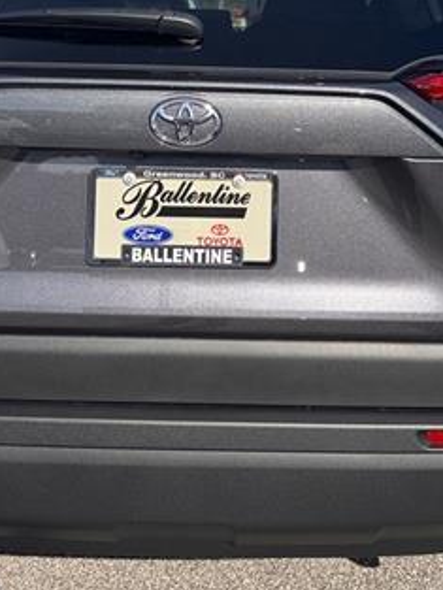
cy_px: 149
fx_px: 836
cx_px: 204
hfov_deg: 29.7
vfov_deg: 37.9
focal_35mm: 49
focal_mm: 6.86
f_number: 1.78
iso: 80
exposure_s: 1/3472
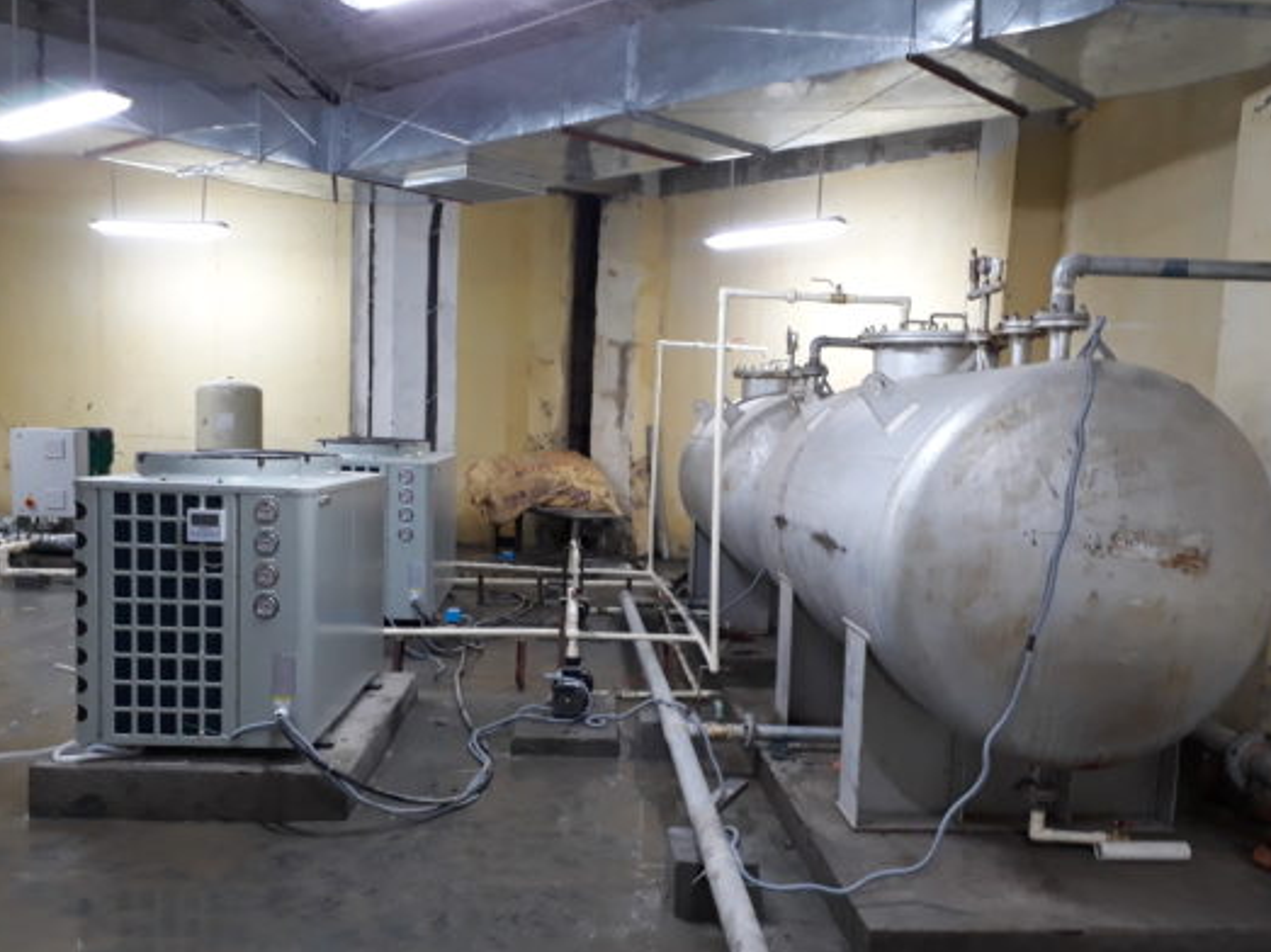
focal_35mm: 31
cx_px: 661
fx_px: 1138
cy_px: 532
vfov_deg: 45.3
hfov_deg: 58.3
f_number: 1.9
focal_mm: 3.6
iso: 160
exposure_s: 1/20
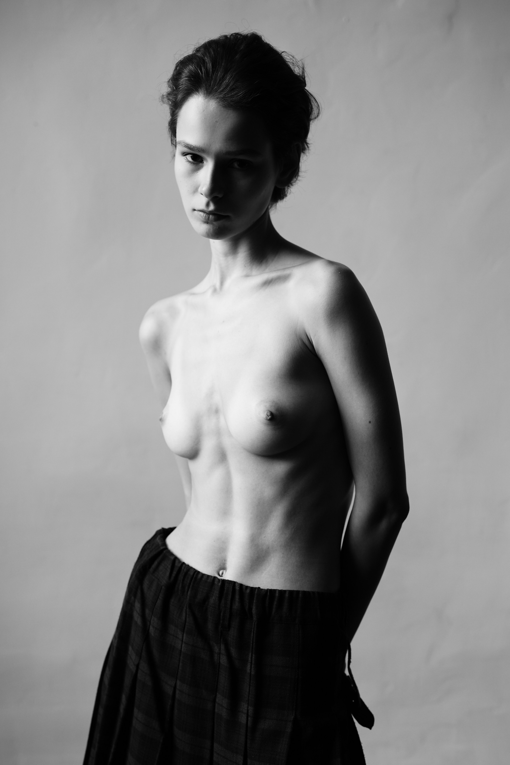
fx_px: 1105
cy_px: 390
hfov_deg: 26.0
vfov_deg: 38.2
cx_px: 259
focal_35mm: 52
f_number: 2.8
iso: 640
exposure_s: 1/100
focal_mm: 50
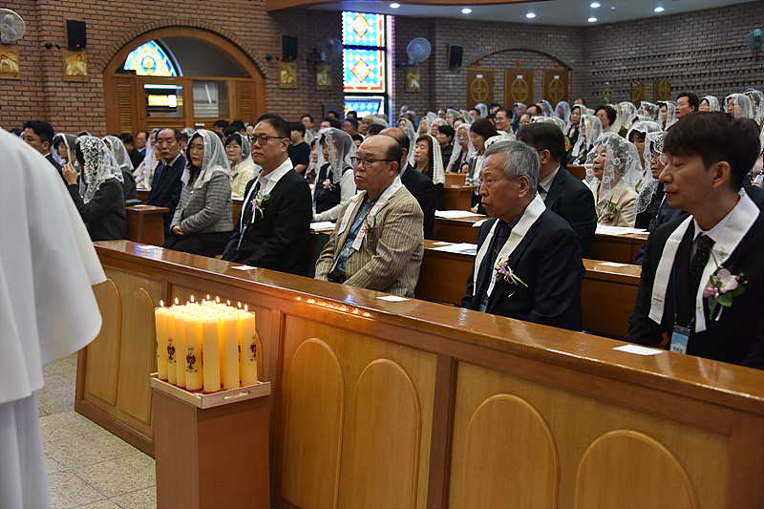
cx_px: 382
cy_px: 254
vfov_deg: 28.1
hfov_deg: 41.1
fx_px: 1018
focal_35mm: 48
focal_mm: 48
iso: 2000
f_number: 4.5
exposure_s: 1/125
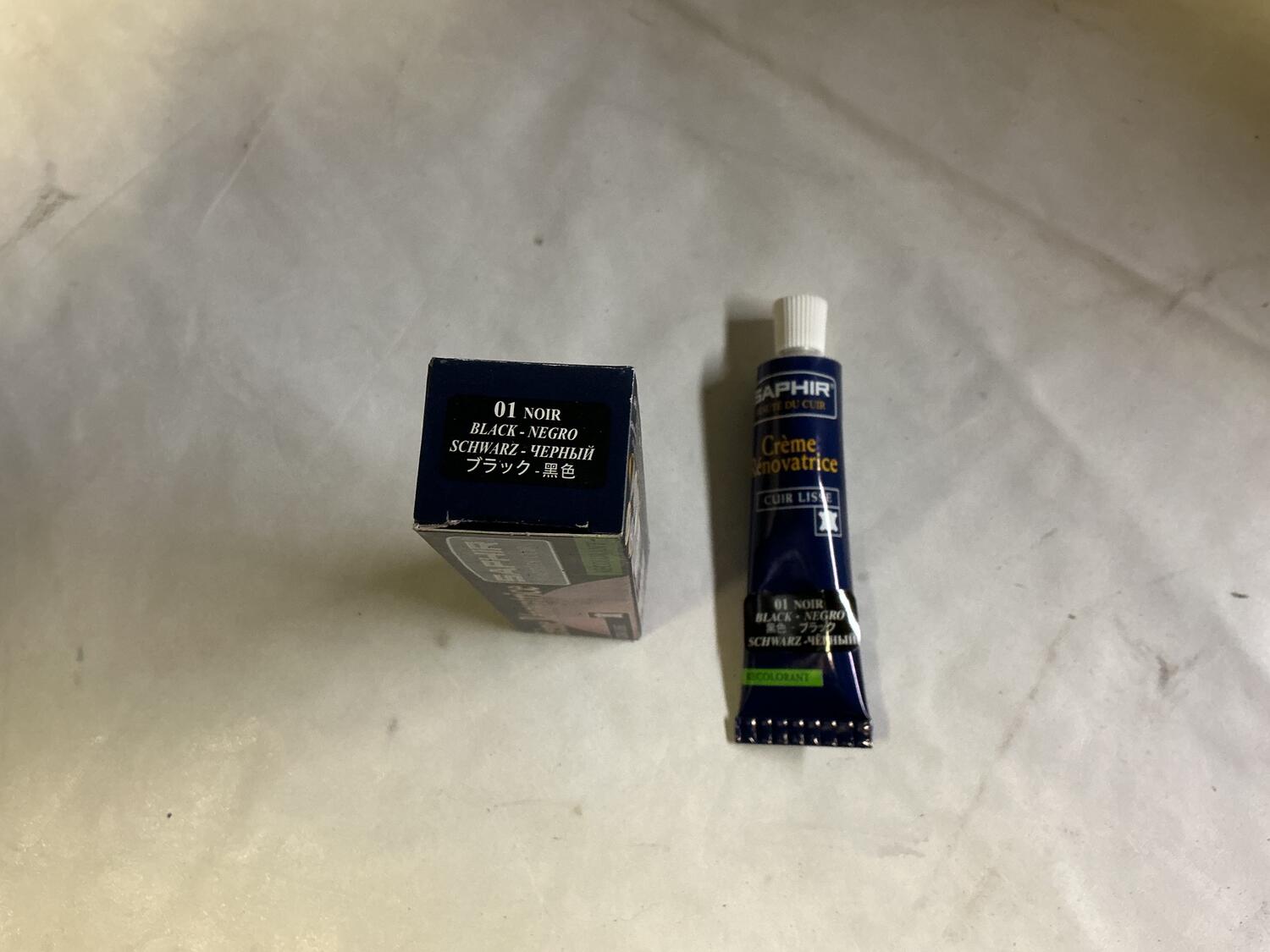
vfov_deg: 48.2
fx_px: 1064
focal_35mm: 29
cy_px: 476
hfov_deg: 61.7
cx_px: 635
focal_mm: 3
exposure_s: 1/50
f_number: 1.8
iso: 125
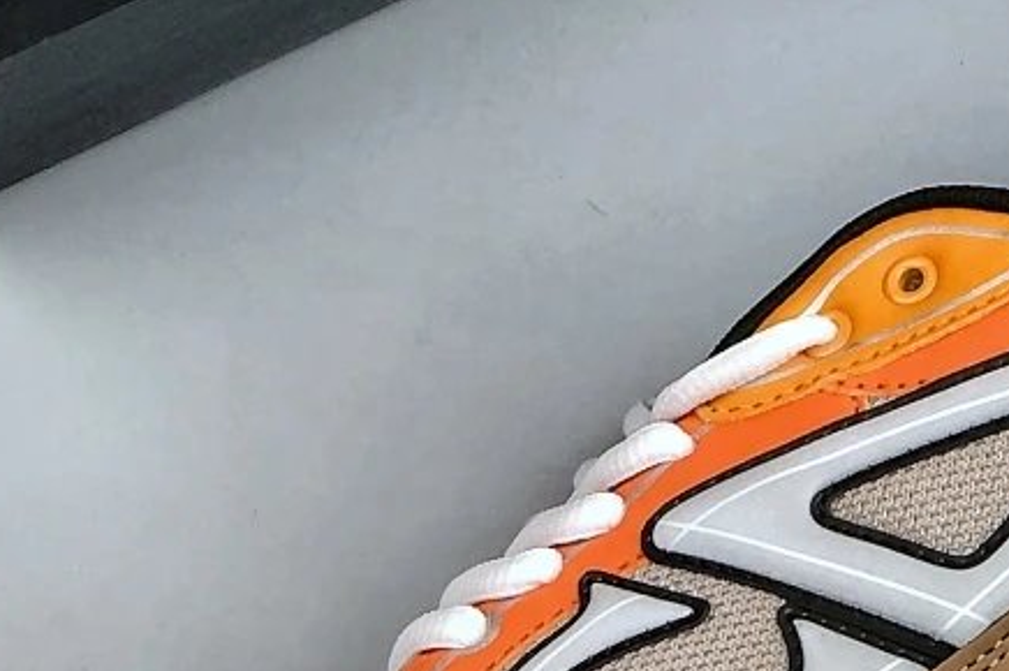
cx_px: 701
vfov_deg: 6.9
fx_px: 5489
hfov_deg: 10.5
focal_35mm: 196
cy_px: -157
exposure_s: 1/33
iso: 20
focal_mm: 6.6
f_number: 2.8
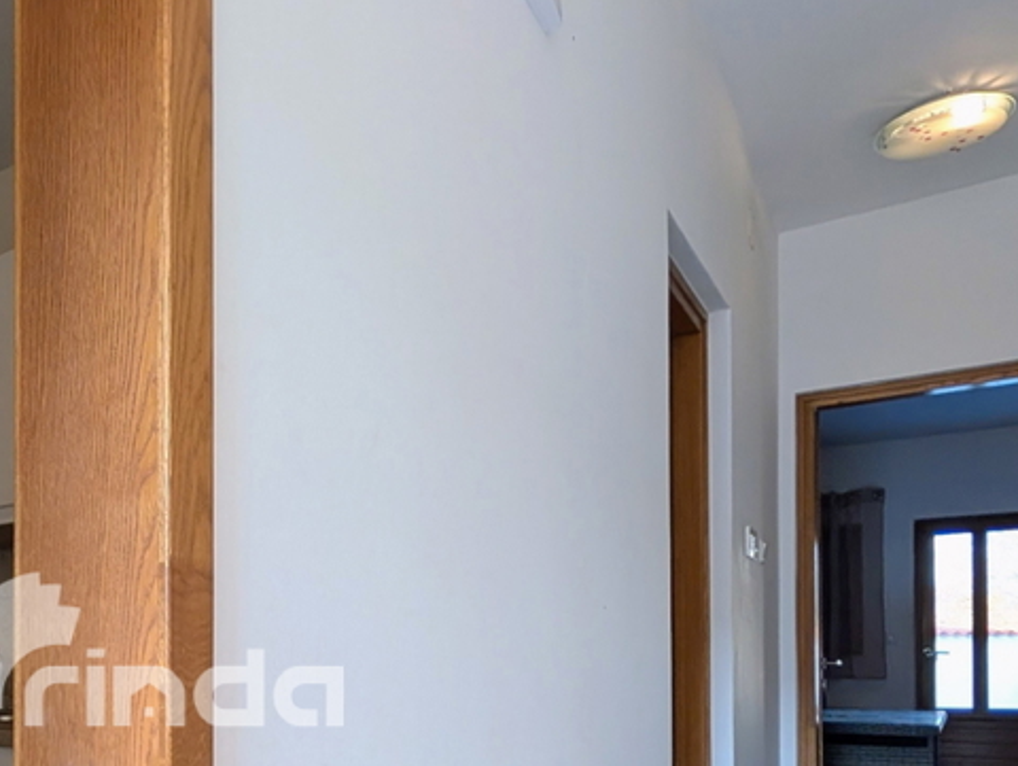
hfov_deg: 54.1
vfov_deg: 43.9
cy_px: 648
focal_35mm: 30
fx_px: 883
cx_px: 148
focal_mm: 2.02
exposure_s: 1/160
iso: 67
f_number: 1.7
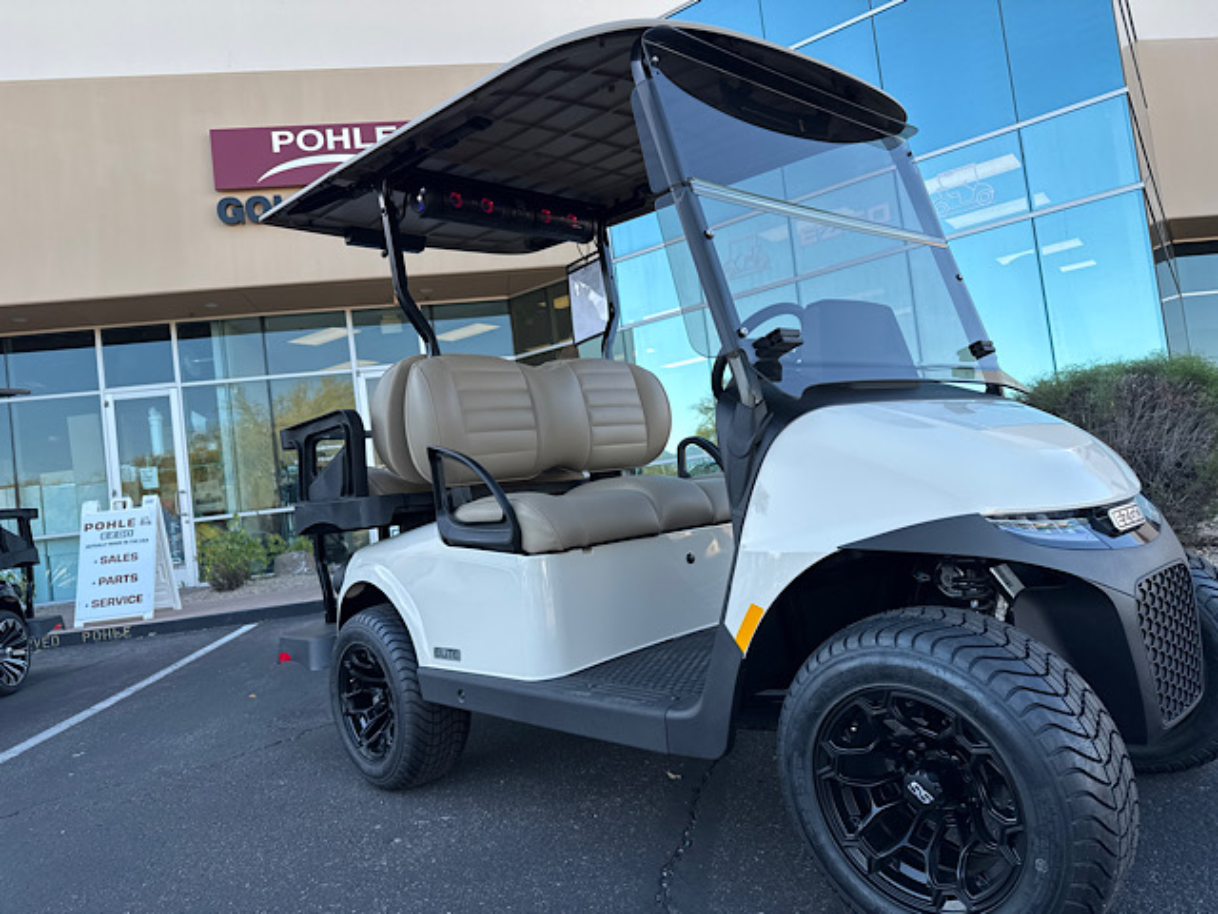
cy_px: 457
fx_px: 844
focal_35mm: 24
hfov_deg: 71.6
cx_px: 609
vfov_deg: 56.8
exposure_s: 1/604
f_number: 1.78
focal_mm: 6.76
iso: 80
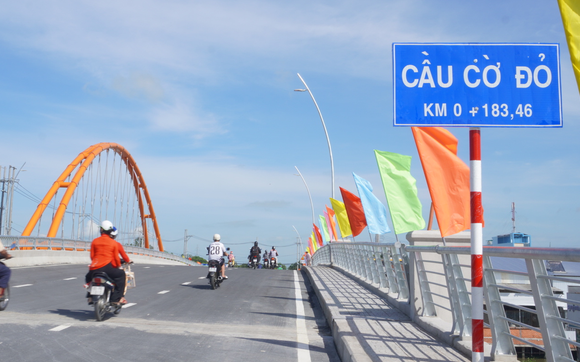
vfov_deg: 28.8
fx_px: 706
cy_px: 161
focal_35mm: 45
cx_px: 246
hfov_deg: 44.5
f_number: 16
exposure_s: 1/80
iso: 100
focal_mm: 23
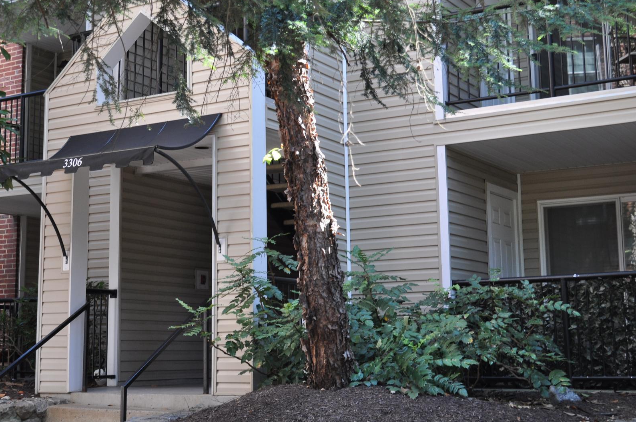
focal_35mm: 58
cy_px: 170
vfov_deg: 23.3
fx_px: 1023
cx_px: 247
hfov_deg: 34.4
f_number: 5.6
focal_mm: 30
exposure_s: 1/125
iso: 400
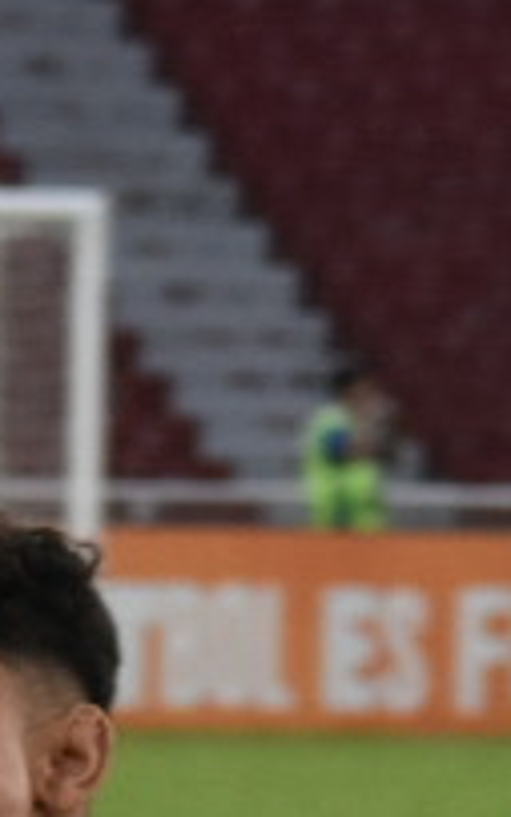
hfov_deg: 1.3
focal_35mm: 1038
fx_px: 23114
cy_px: 1525
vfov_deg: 2.0
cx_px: -181
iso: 800
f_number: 6.3
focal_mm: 85
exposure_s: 1/640
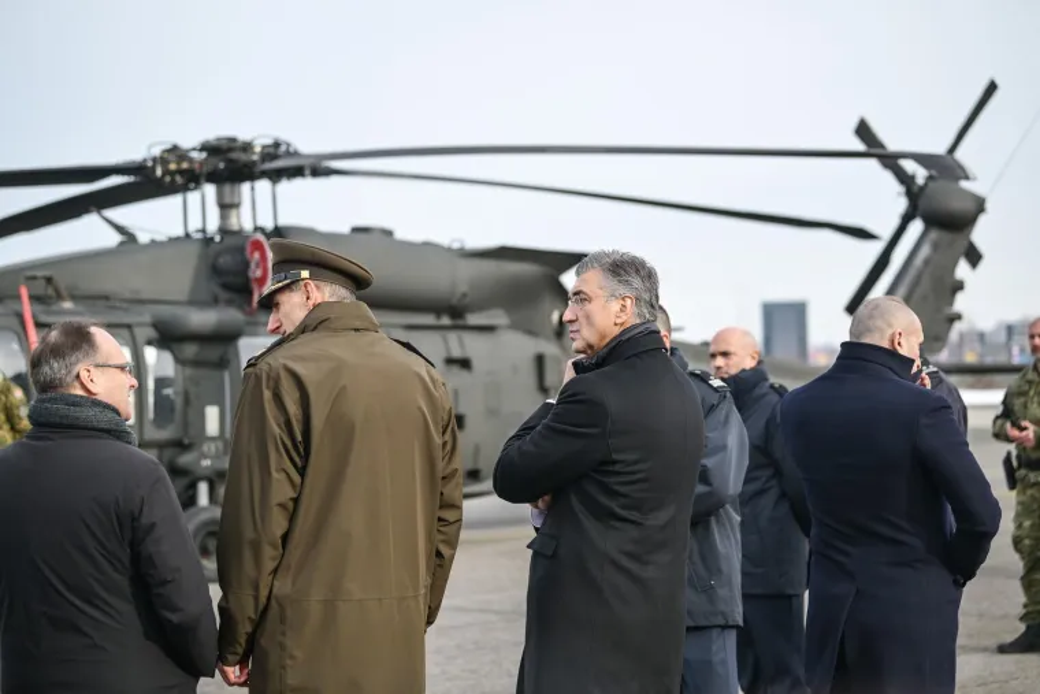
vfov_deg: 19.5
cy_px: 347
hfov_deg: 28.8
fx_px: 2022
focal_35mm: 70
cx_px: 520
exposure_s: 1/1600
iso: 200
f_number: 2.8
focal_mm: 70
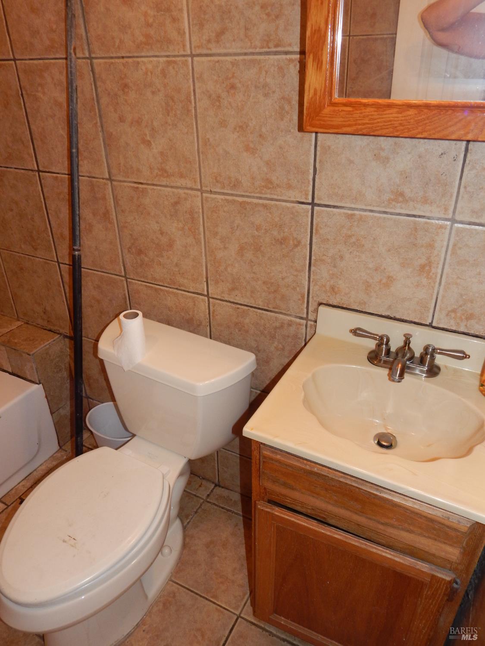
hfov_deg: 54.9
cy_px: 323
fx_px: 467
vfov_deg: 69.4
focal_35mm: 25
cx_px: 242
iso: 200
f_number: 3.1
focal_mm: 4.5
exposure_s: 1/30
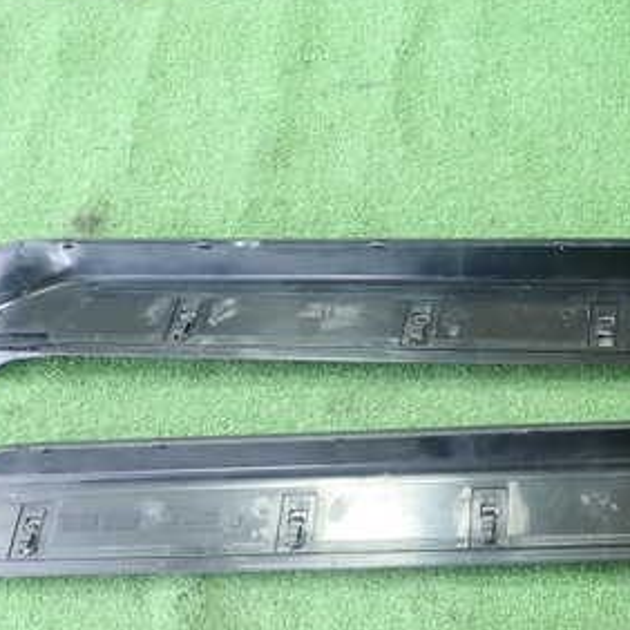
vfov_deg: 35.8
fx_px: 968
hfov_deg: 35.0
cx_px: 500
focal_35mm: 47
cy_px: 402
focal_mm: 4.5
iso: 200
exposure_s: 1/50
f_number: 2
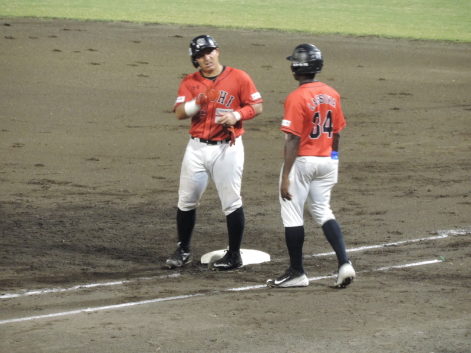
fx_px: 6395
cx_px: 236
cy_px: 176
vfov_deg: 3.2
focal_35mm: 470
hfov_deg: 4.2
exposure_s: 1/40
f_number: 4.9
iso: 800
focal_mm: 83.8
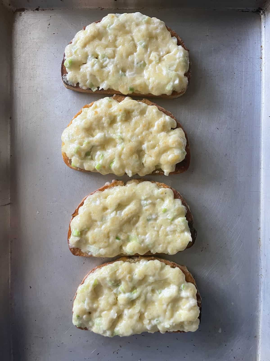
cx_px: 135
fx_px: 270
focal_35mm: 26
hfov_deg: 53.1
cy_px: 180
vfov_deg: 67.3
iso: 125
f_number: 1.6
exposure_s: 1/66
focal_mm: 4.2
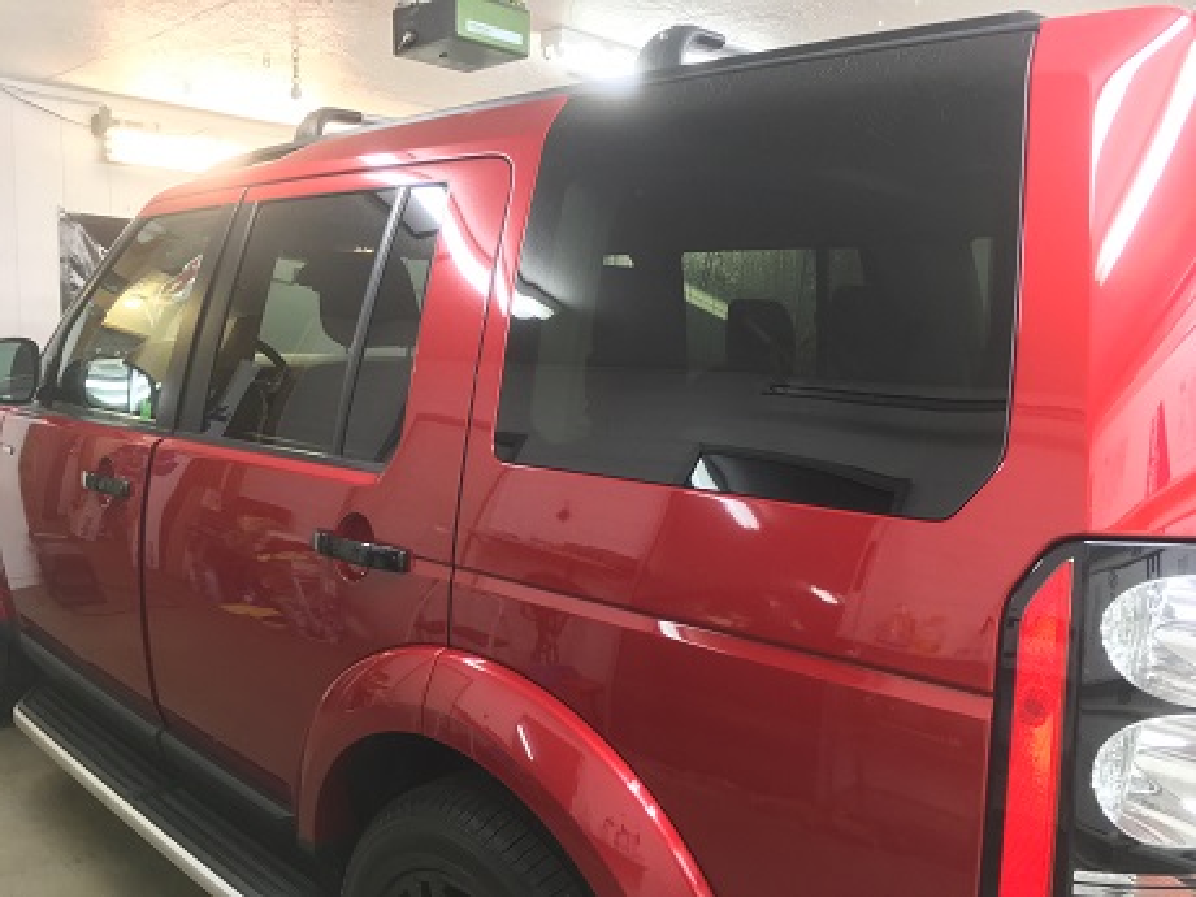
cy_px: 448
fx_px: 1002
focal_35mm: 29
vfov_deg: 48.2
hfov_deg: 61.7
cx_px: 598
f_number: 2.2
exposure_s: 1/30
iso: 200
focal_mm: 4.15
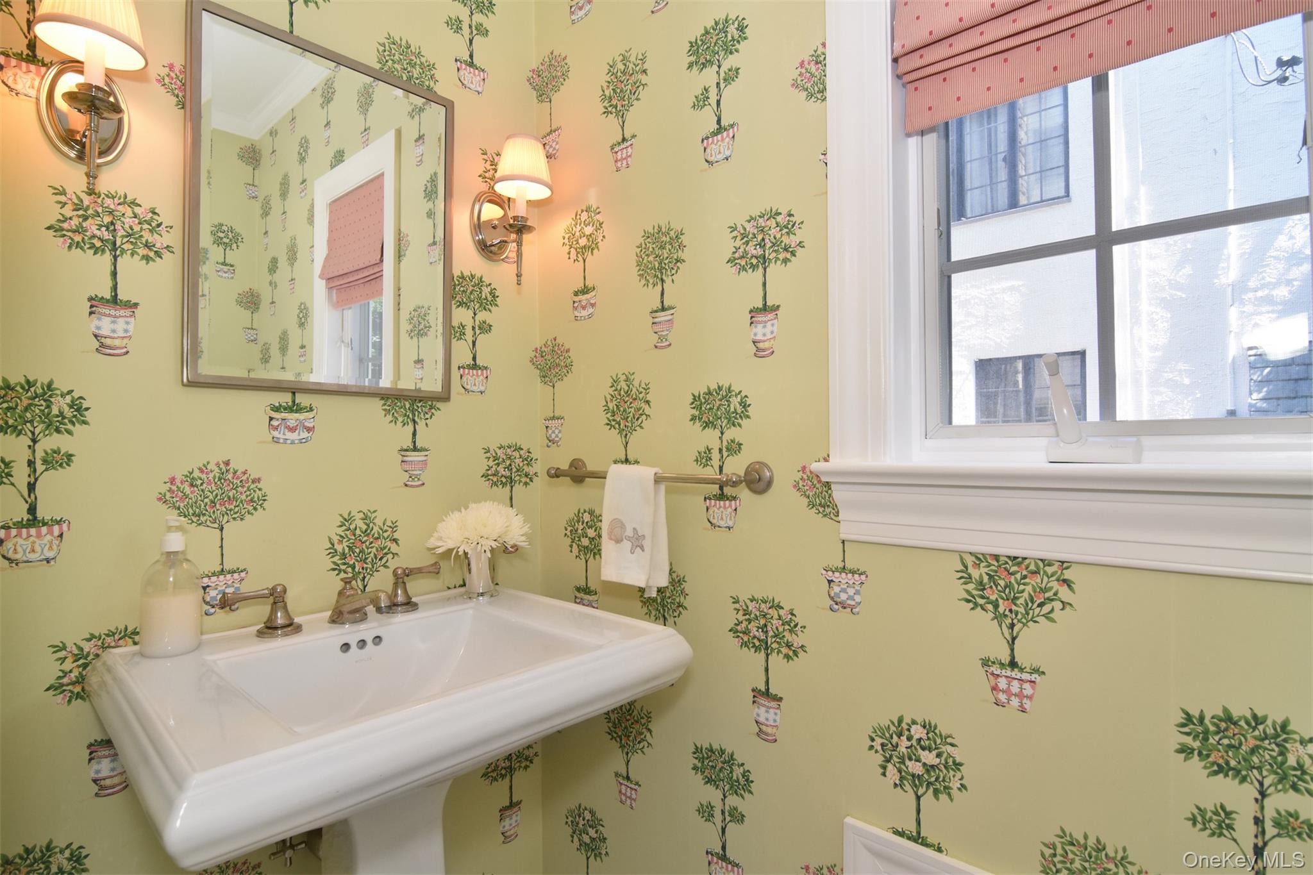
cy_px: 438
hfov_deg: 95.0
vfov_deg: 72.0
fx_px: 602
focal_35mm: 16
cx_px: 656
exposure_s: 1/80
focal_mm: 11
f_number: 8
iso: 640
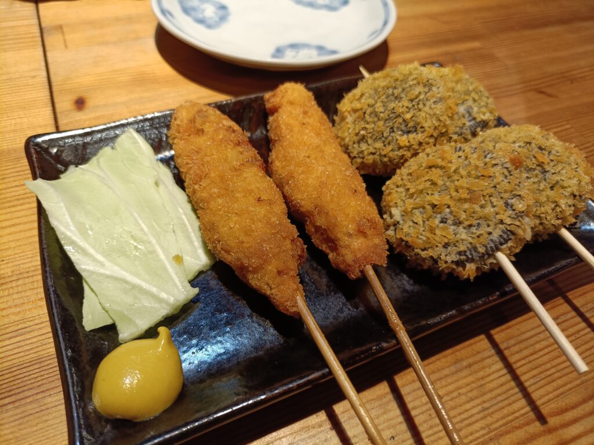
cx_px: 297
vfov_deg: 54.9
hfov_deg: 69.4
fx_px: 429
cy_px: 222
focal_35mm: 25
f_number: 1.7
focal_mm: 4.7
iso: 320
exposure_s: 1/50
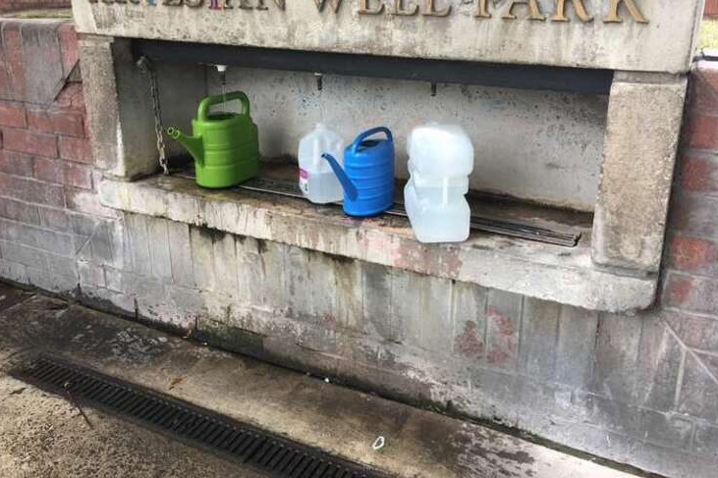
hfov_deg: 57.2
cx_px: 367
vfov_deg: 39.8
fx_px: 658
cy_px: 191
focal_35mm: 33
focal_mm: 4.15
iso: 25
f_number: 2.2
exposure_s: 1/142
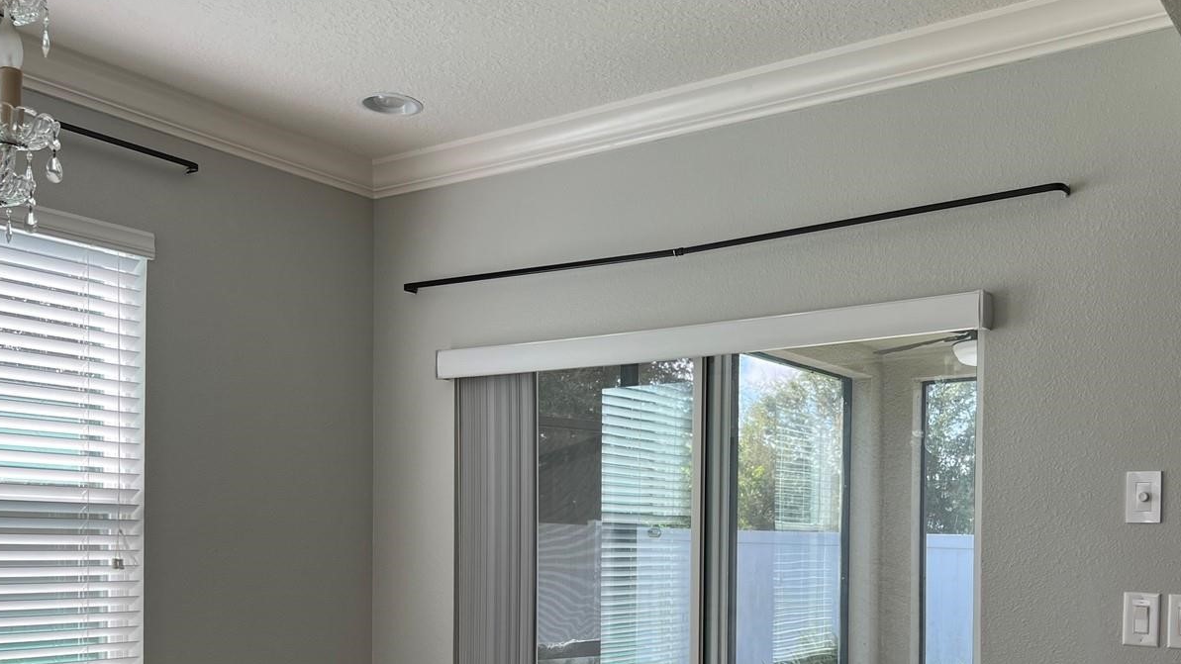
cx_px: 673
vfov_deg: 30.3
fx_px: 1190
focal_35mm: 38
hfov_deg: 52.6
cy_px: 548
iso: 50
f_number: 1.5
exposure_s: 1/245
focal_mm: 5.7
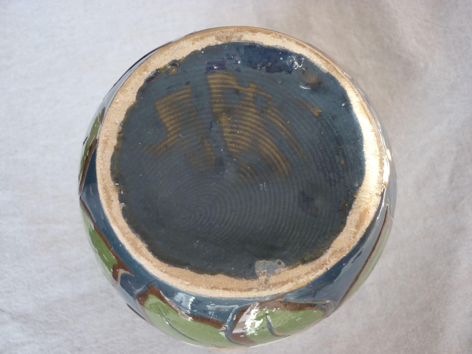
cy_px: 177
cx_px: 236
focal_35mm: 33
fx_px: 450
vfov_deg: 42.9
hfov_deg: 55.4
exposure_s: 1/30
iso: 160
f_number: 2.8
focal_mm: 5.5
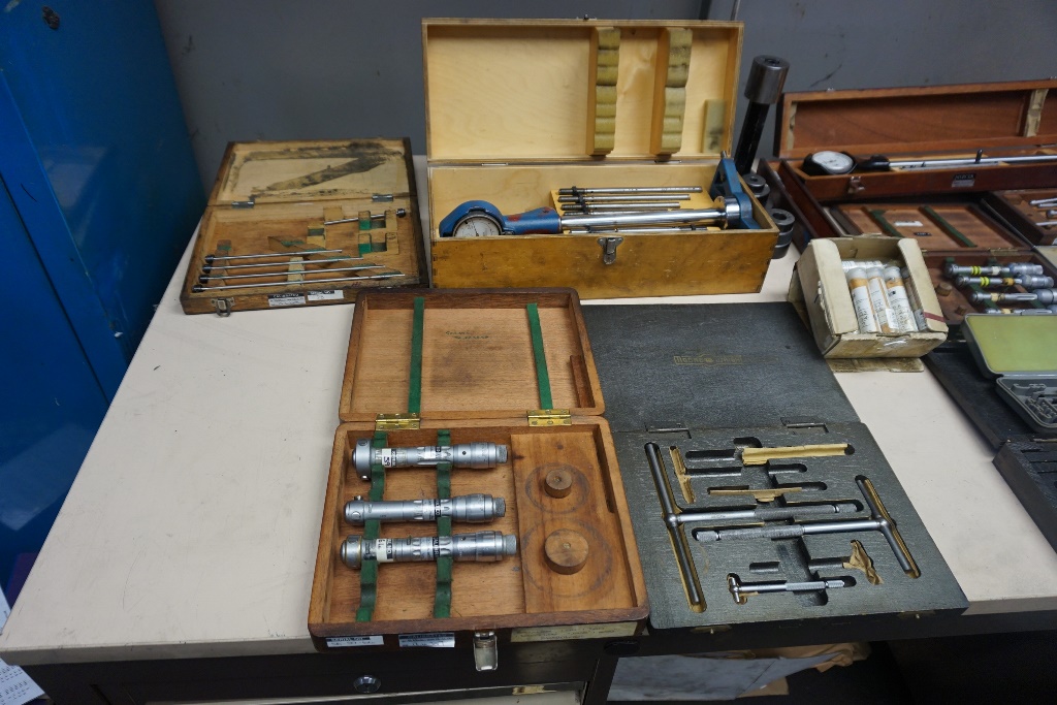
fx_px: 705
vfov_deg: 53.1
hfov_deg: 73.7
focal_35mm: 24
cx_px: 528
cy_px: 352
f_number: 4
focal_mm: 16
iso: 500
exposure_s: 1/160
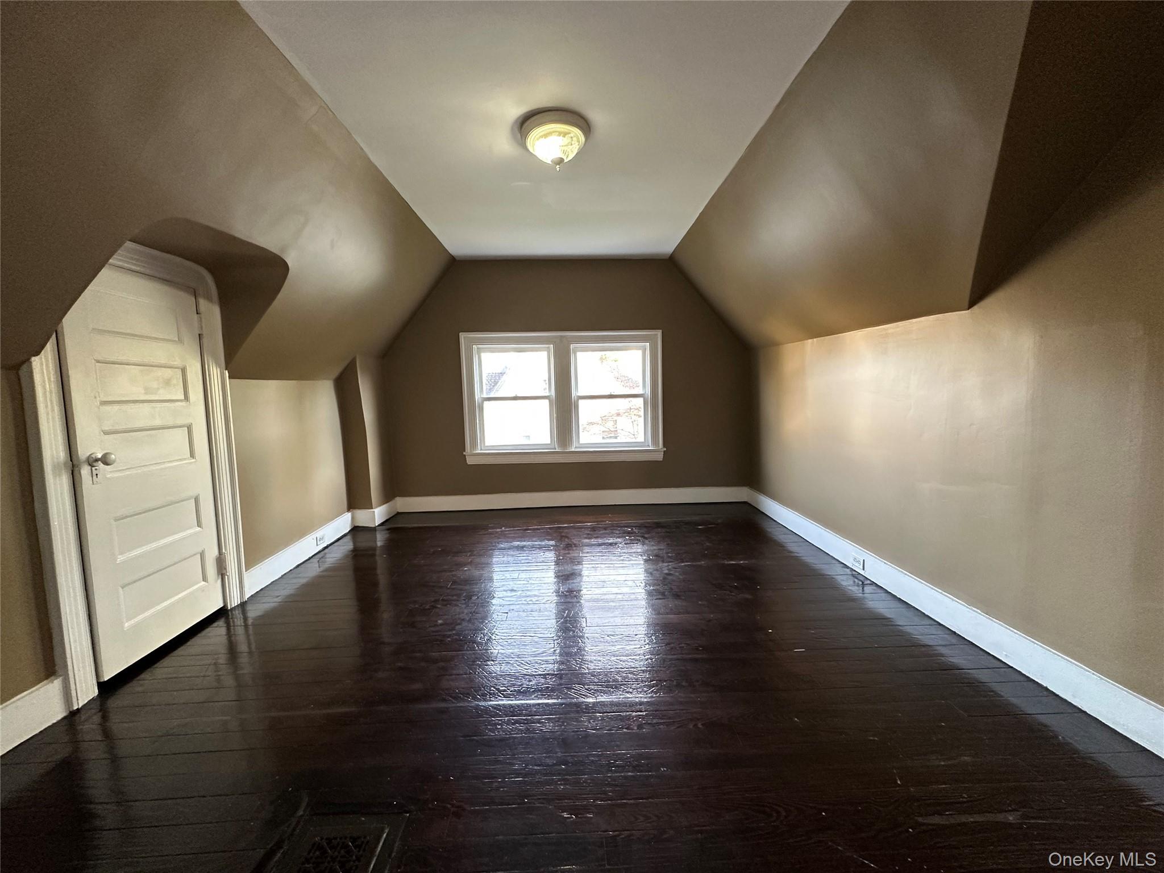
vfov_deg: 85.7
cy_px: 436
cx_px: 582
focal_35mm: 14
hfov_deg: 102.1
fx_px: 471
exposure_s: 1/60
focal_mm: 2.22
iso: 250
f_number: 2.2
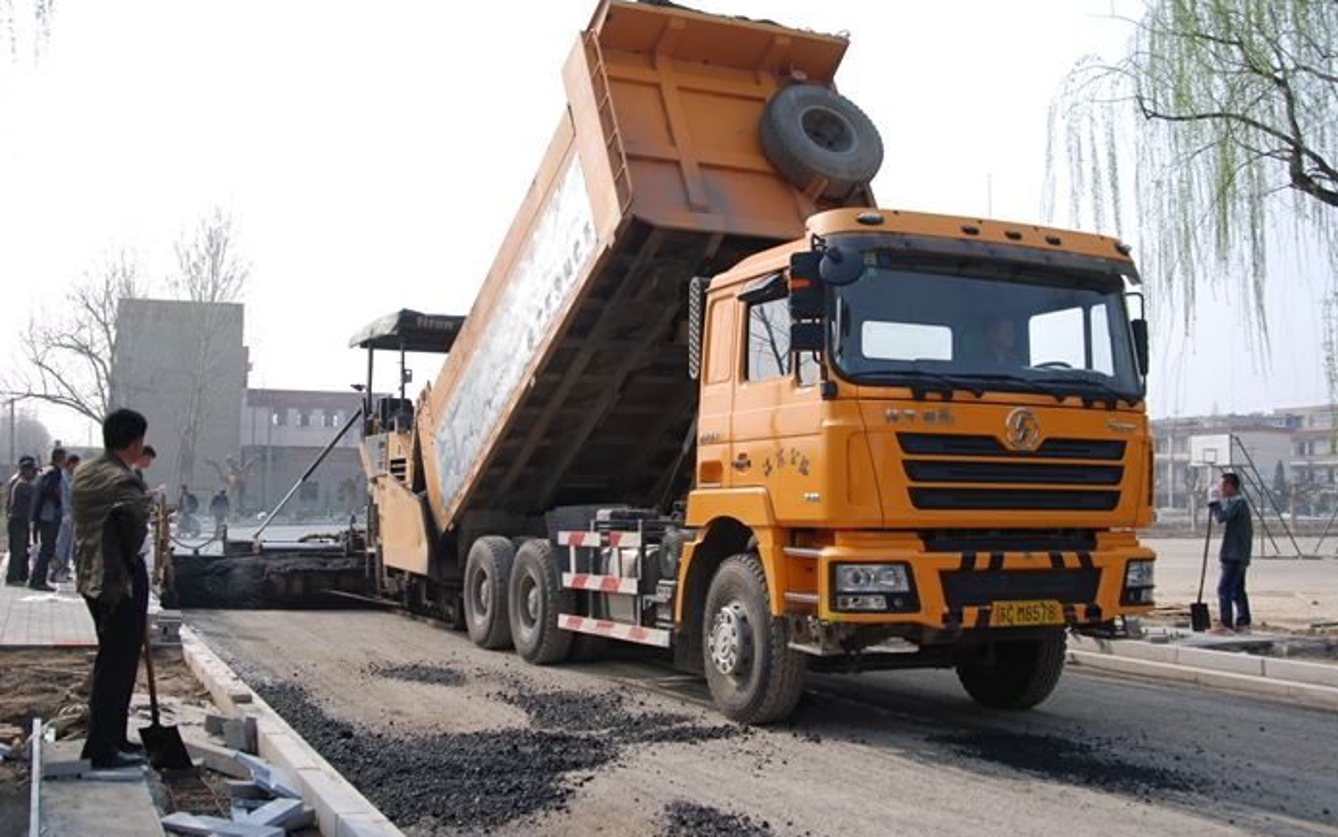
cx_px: 670
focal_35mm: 37
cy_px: 403
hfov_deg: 52.7
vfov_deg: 34.5
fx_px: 1350
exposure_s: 1/500
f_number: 5.6
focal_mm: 24
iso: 125
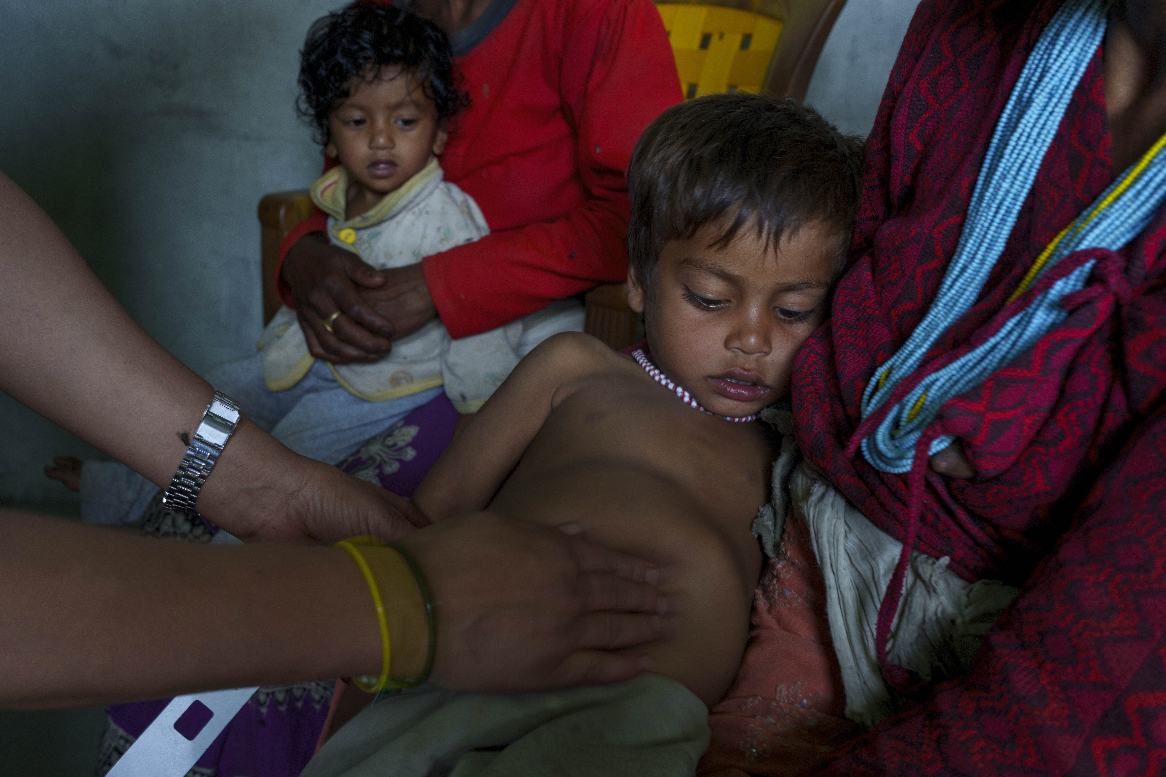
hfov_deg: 54.4
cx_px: 583
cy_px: 388
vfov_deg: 37.9
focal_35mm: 35
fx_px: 1134
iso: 400
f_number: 7.1
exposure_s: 1/20
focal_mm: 35
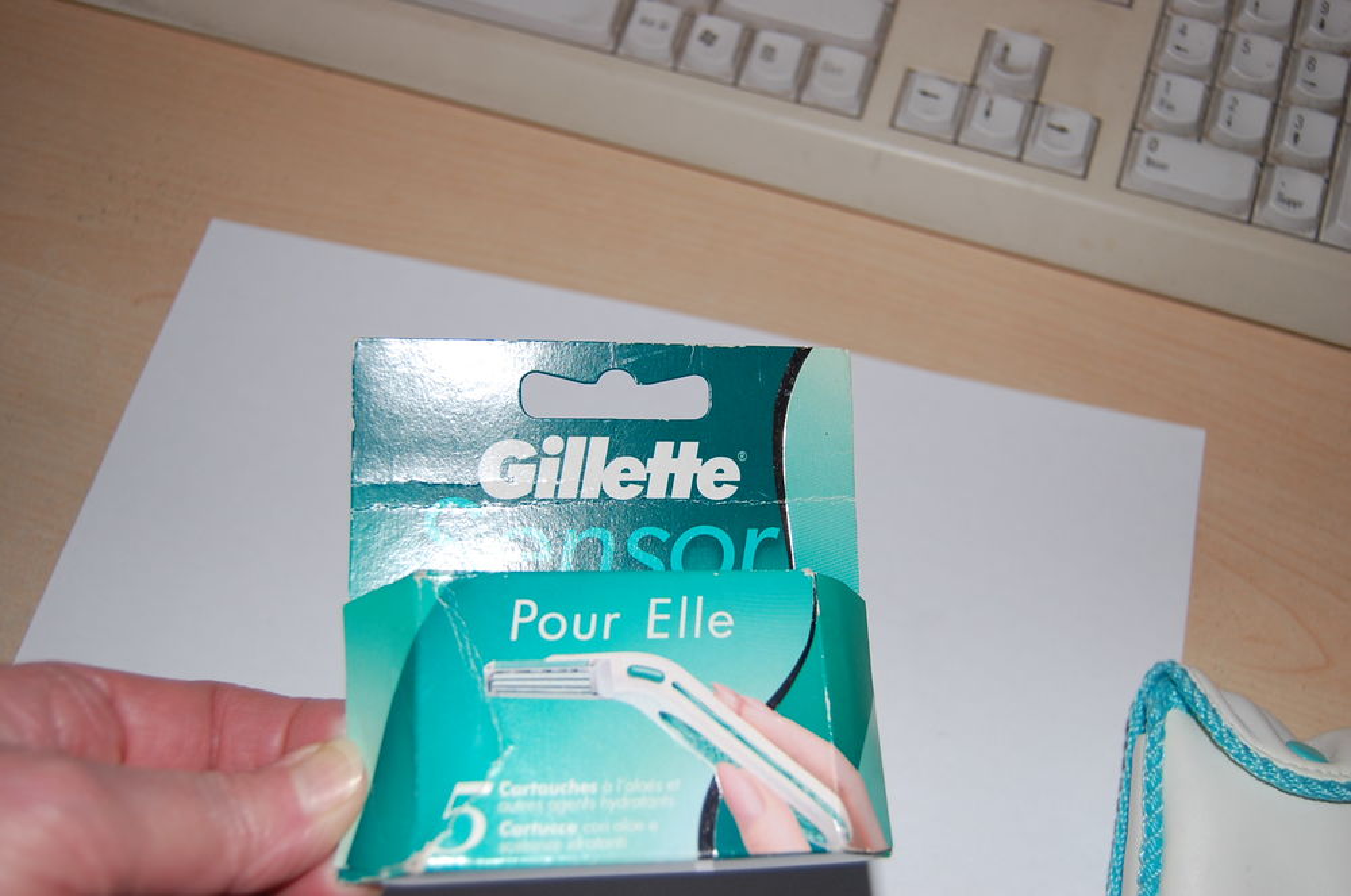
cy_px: 448
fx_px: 1349
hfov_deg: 53.2
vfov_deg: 36.7
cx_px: 676
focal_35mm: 36
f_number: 4
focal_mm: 24
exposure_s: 1/60
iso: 250
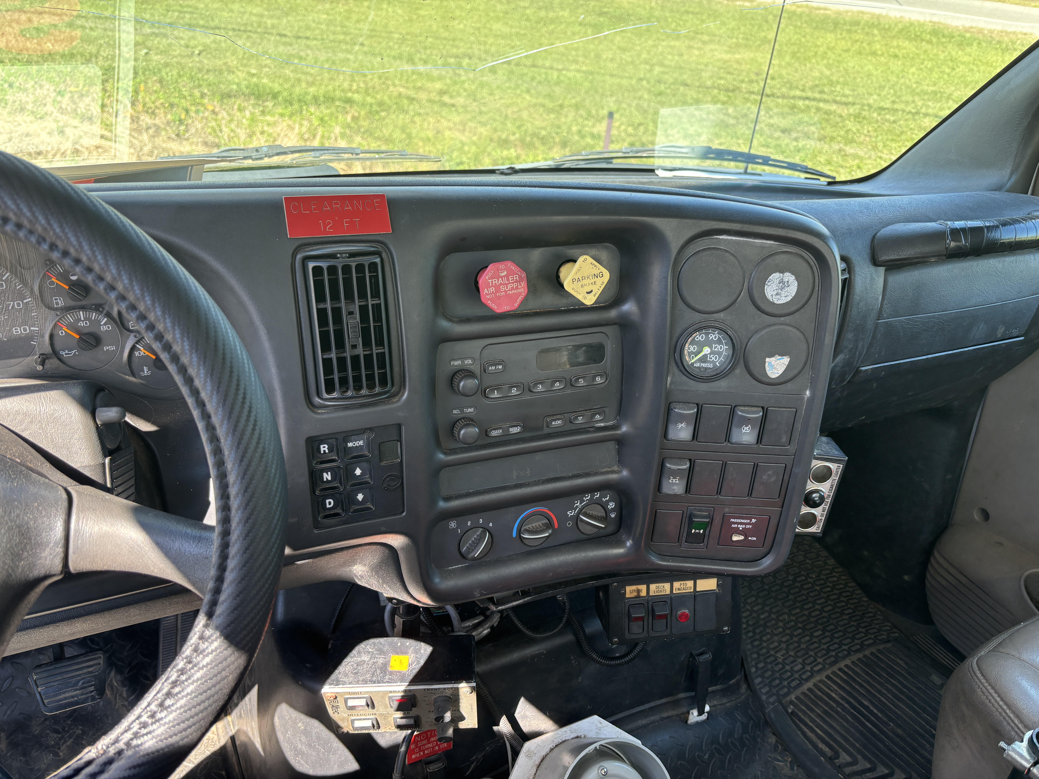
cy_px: 390
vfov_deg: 53.1
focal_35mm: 26
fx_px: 780
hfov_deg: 67.3
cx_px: 520
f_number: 1.6
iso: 50
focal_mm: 5.96
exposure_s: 1/172
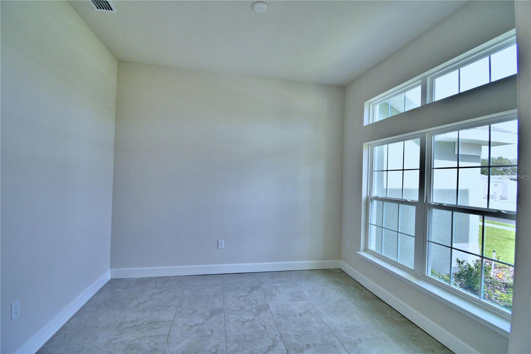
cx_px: 266
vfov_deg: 77.3
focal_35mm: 15
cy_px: 177
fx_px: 221
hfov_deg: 100.4
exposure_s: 1/200
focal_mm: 10
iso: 200
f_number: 4.5
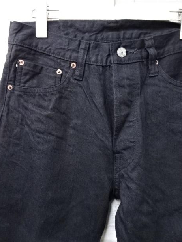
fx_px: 175
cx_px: 90
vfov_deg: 69.4
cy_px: 123
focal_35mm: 25
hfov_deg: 54.9
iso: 1000
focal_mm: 4.1
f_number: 3.5
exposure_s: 1/30
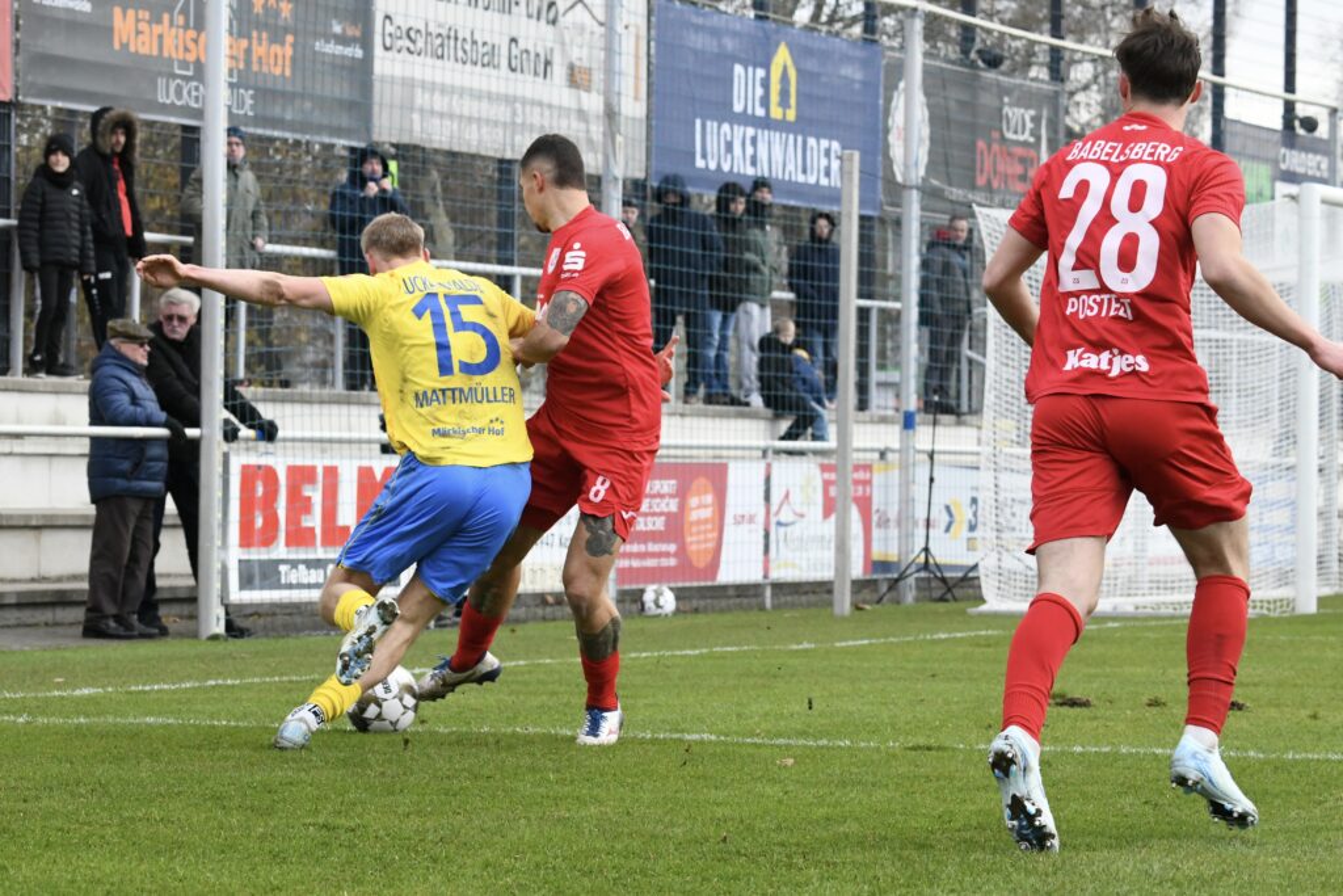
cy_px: 448
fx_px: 3731
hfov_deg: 20.4
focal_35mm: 100
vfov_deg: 13.7
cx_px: 672
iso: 4000
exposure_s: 1/1600
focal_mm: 100
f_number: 7.1
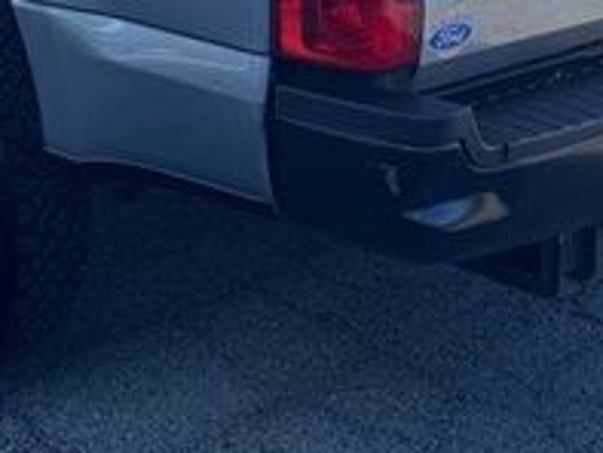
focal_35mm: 78
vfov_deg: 17.5
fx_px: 1360
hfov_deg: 24.6
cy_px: -171
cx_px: 116
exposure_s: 1/2331
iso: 80
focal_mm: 6.76
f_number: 1.78
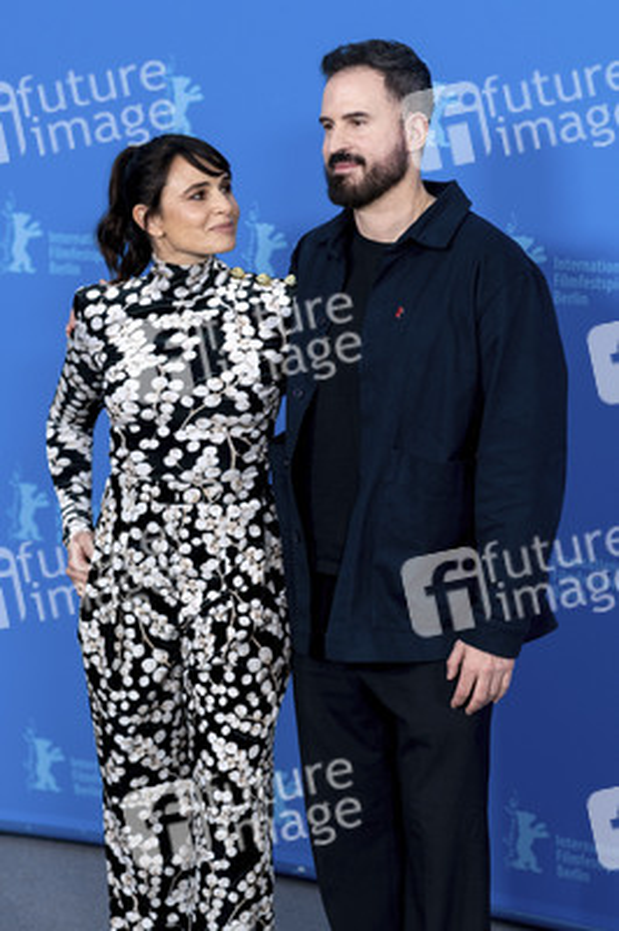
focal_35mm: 84
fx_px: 2170
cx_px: 310
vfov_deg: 24.2
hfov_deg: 16.2
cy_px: 466
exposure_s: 1/200
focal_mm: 56
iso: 500
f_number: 2.2
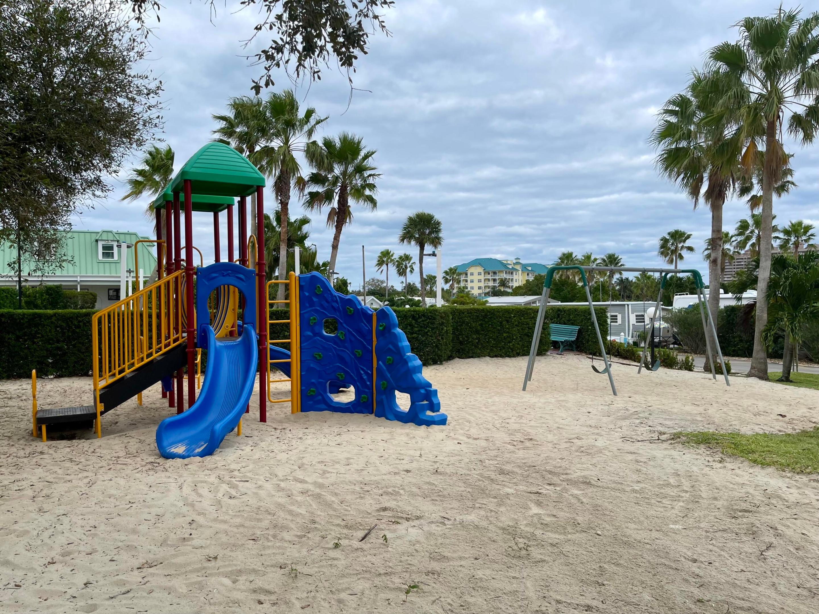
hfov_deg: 69.4
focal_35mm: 25
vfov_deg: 54.9
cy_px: 307
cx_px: 410
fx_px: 591
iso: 32
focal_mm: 5.1
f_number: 1.6
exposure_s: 1/1212
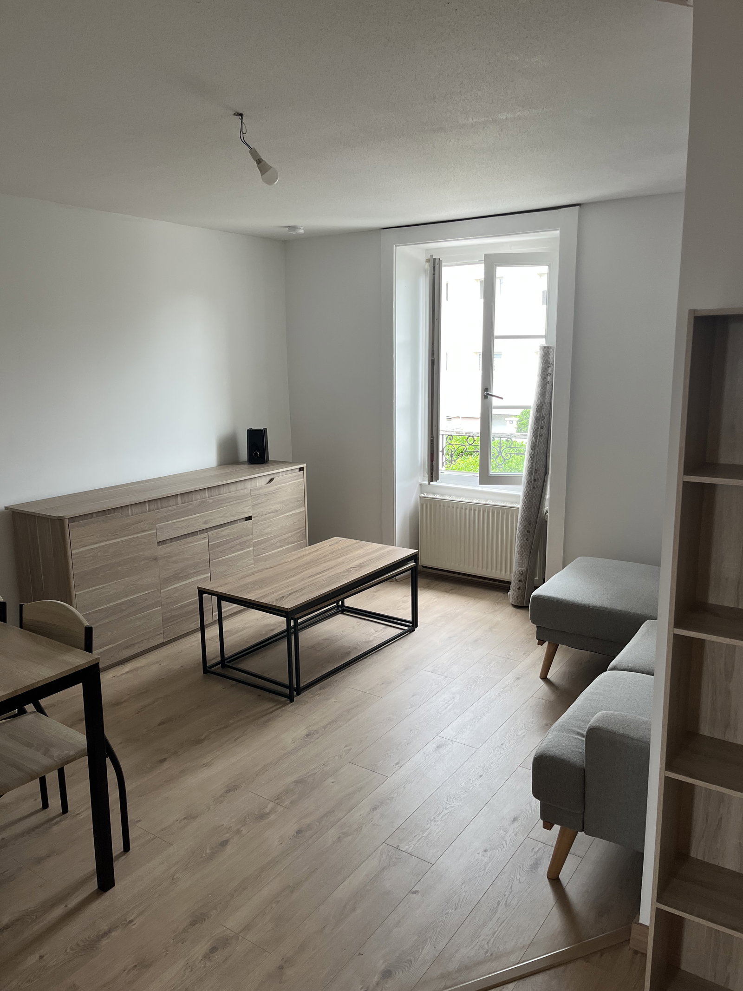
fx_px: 744
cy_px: 496
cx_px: 372
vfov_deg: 67.3
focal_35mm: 26
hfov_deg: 53.1
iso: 100
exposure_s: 1/100
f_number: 1.6
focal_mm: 5.1
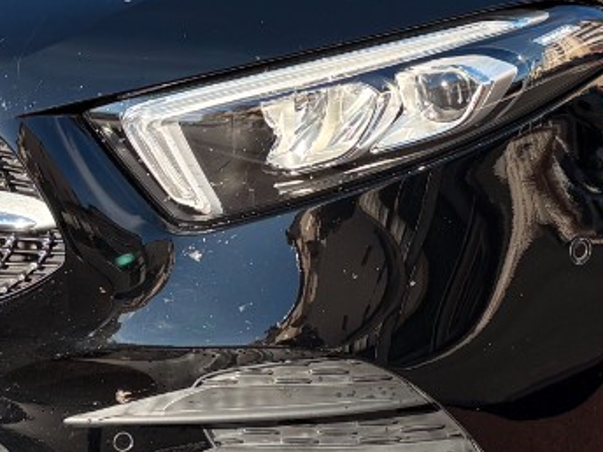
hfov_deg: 16.3
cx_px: 372
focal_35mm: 121
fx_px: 2108
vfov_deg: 12.1
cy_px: 7
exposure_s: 1/1099
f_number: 1.6
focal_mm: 5.96
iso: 50
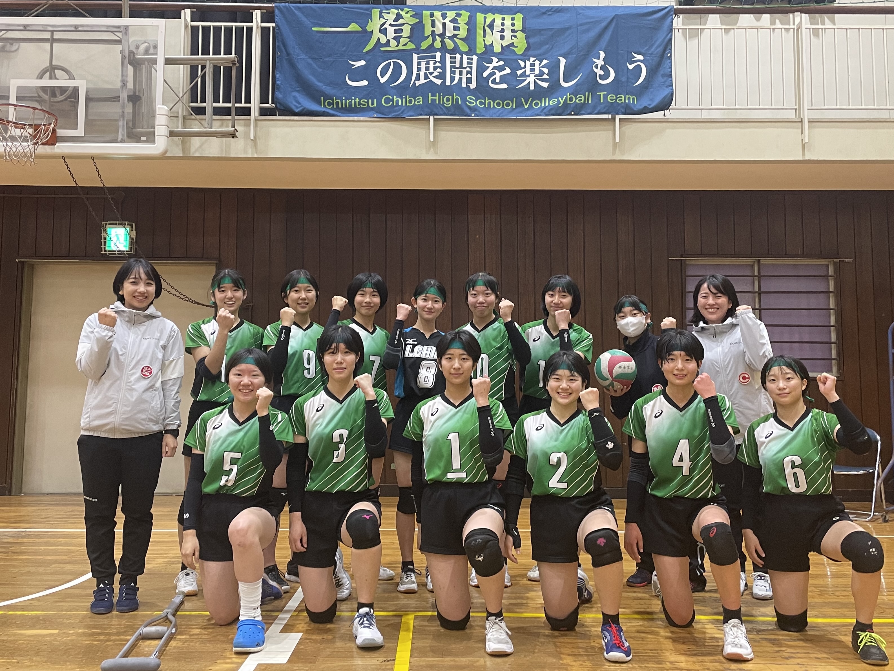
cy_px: 336
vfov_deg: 53.1
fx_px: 671
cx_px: 447
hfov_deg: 67.3
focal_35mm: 26
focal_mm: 4.2
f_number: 1.6
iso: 250
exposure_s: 1/50
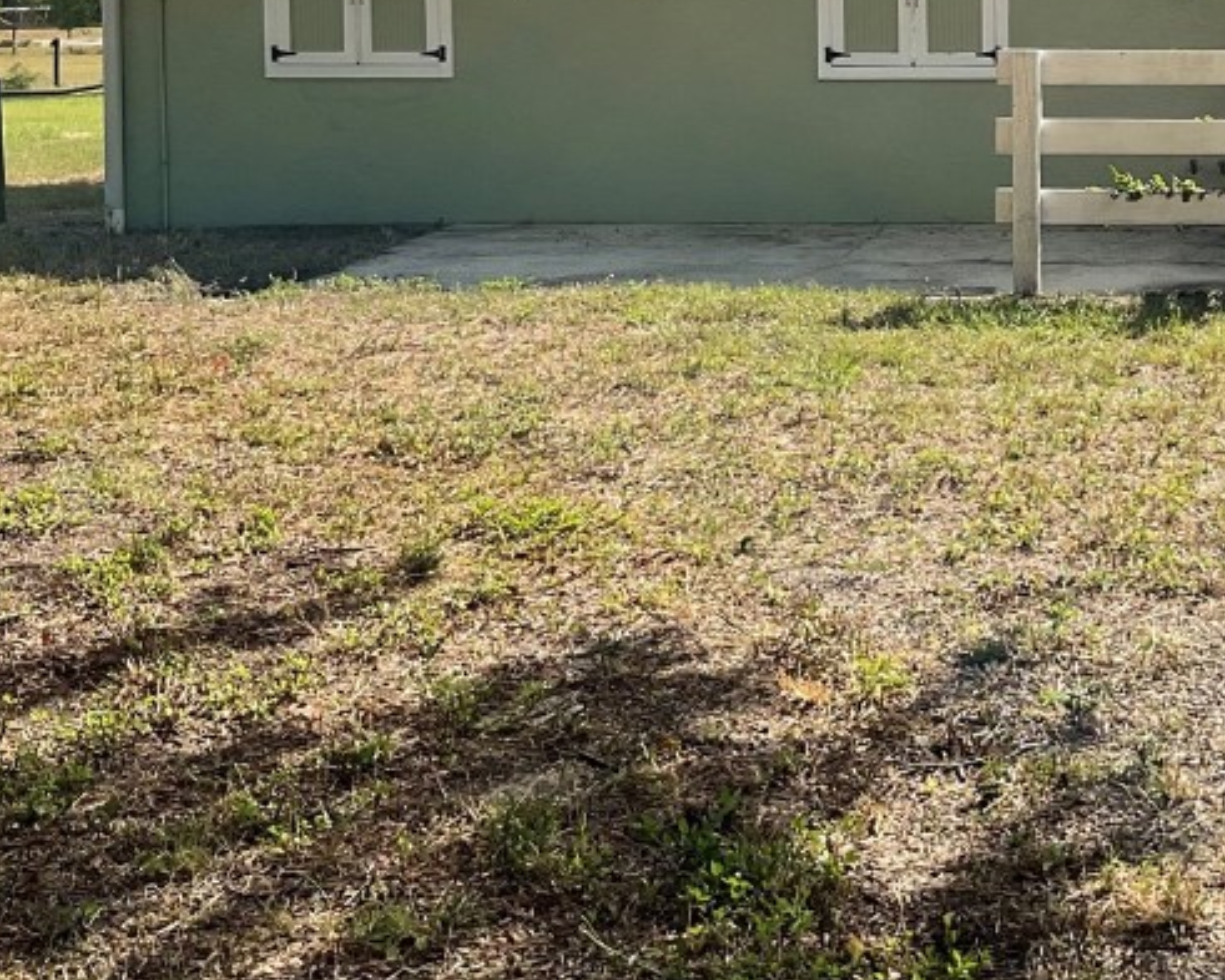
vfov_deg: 25.1
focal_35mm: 59
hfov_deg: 30.4
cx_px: 1130
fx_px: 2139
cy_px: 125
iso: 16
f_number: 1.8
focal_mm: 3
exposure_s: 1/1730
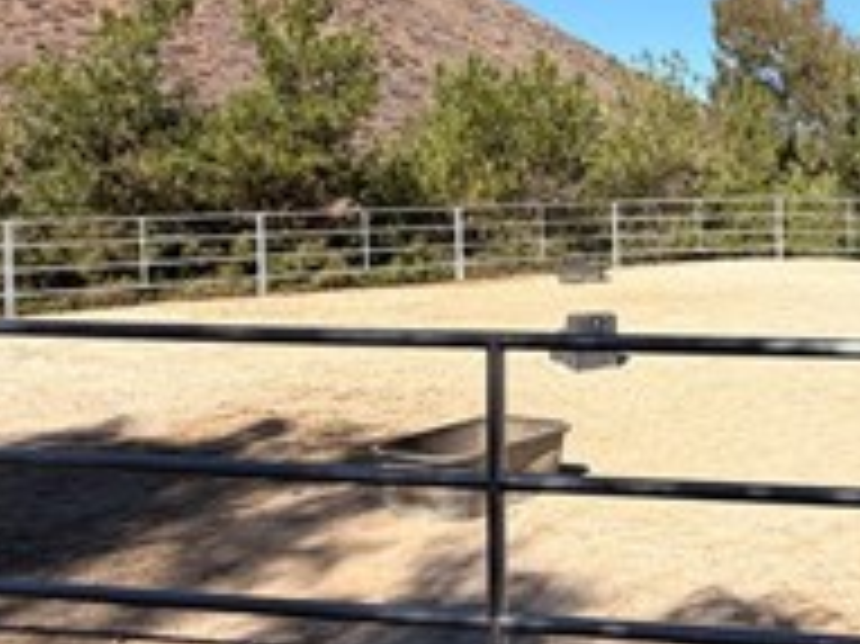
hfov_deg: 36.9
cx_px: 828
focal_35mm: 47
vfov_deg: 30.5
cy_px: 185
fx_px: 1167
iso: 20
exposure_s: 1/820
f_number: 2.2
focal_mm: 2.22
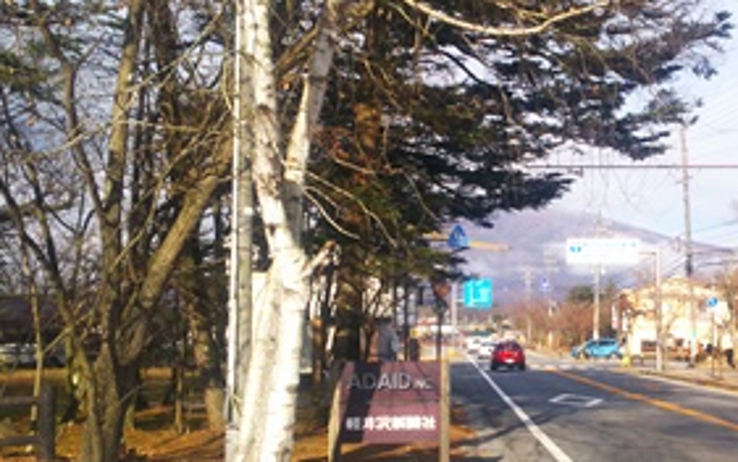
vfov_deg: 26.3
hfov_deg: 39.6
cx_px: 580
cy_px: 303
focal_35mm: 49
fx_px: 986
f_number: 1.9
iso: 20
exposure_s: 1/861
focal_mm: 4.2
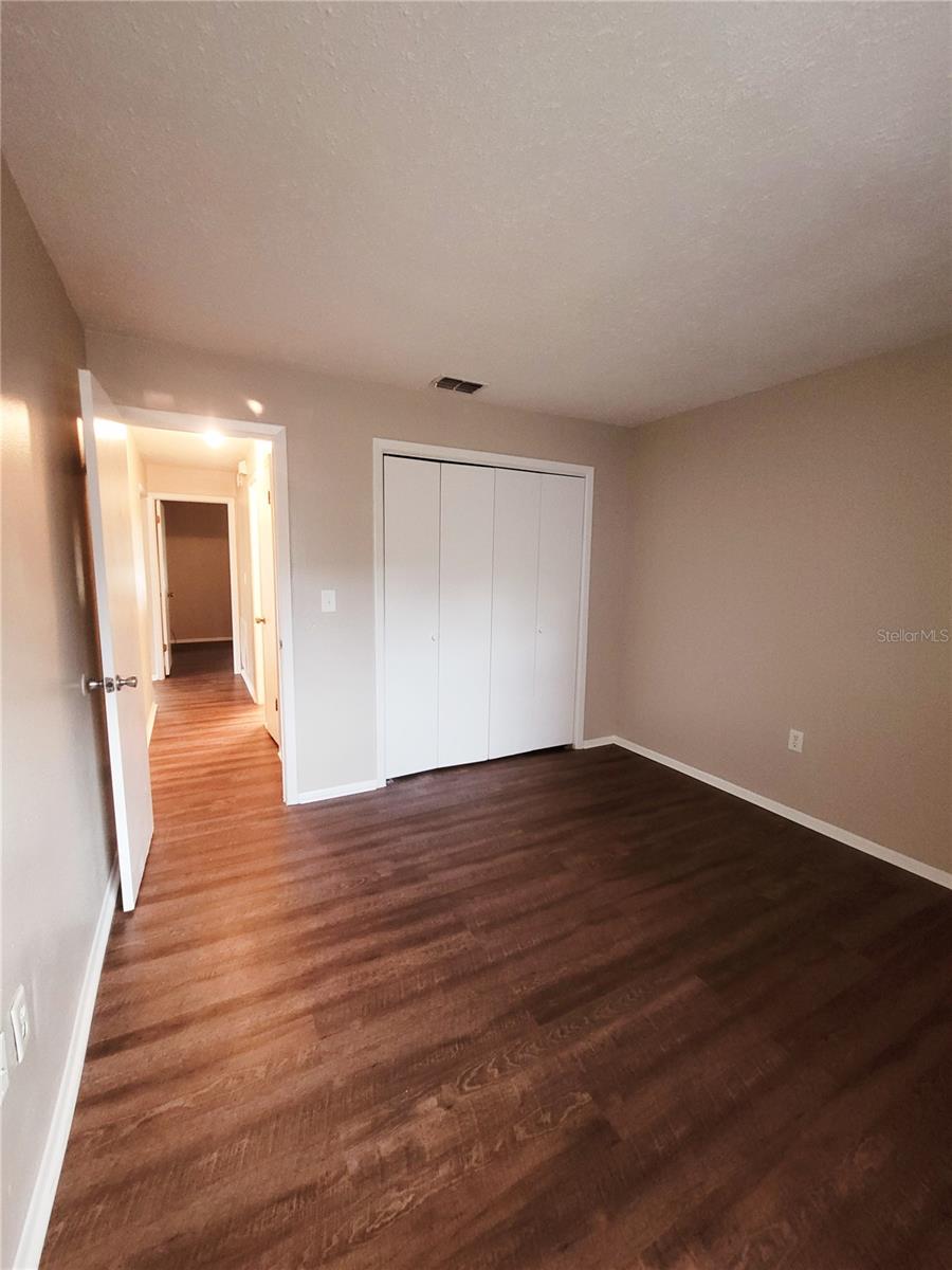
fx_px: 477
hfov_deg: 89.9
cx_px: 476
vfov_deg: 106.2
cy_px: 635
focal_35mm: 13
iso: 800
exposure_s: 1/24
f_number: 2.2
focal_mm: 2.2
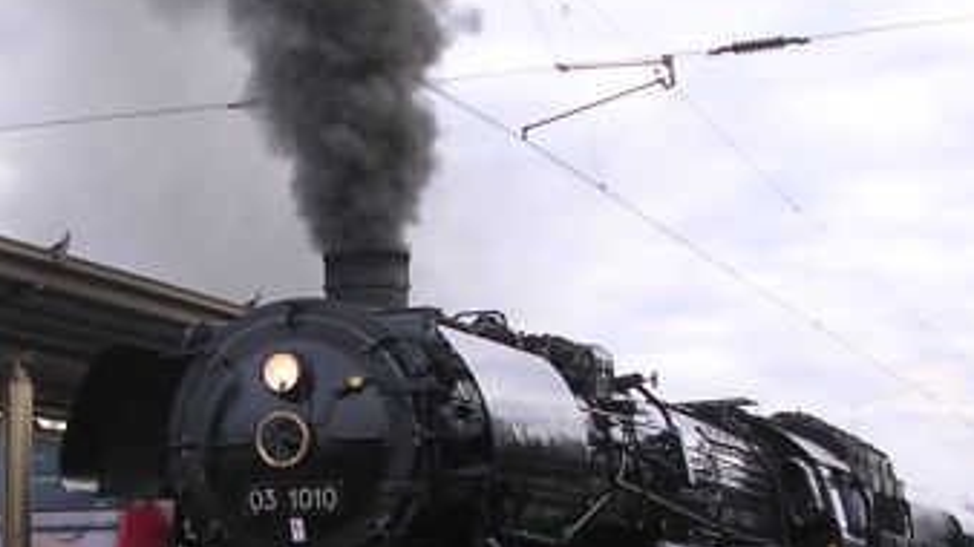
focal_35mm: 98
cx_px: 228
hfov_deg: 21.6
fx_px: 2531
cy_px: 504
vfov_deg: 12.2
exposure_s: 1/100
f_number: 2.8
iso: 100
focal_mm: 5.8
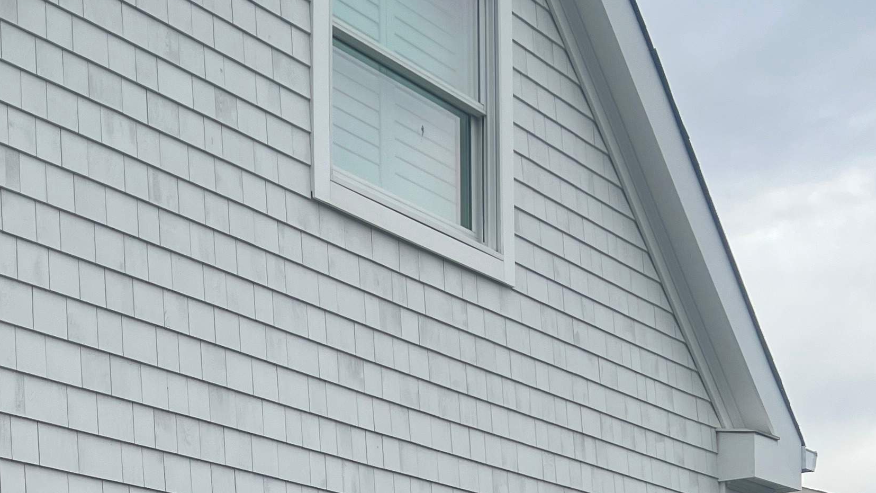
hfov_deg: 30.5
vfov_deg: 16.3
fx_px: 1603
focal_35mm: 69
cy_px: 678
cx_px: 379
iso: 50
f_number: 1.5
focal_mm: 5.7
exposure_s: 1/3257
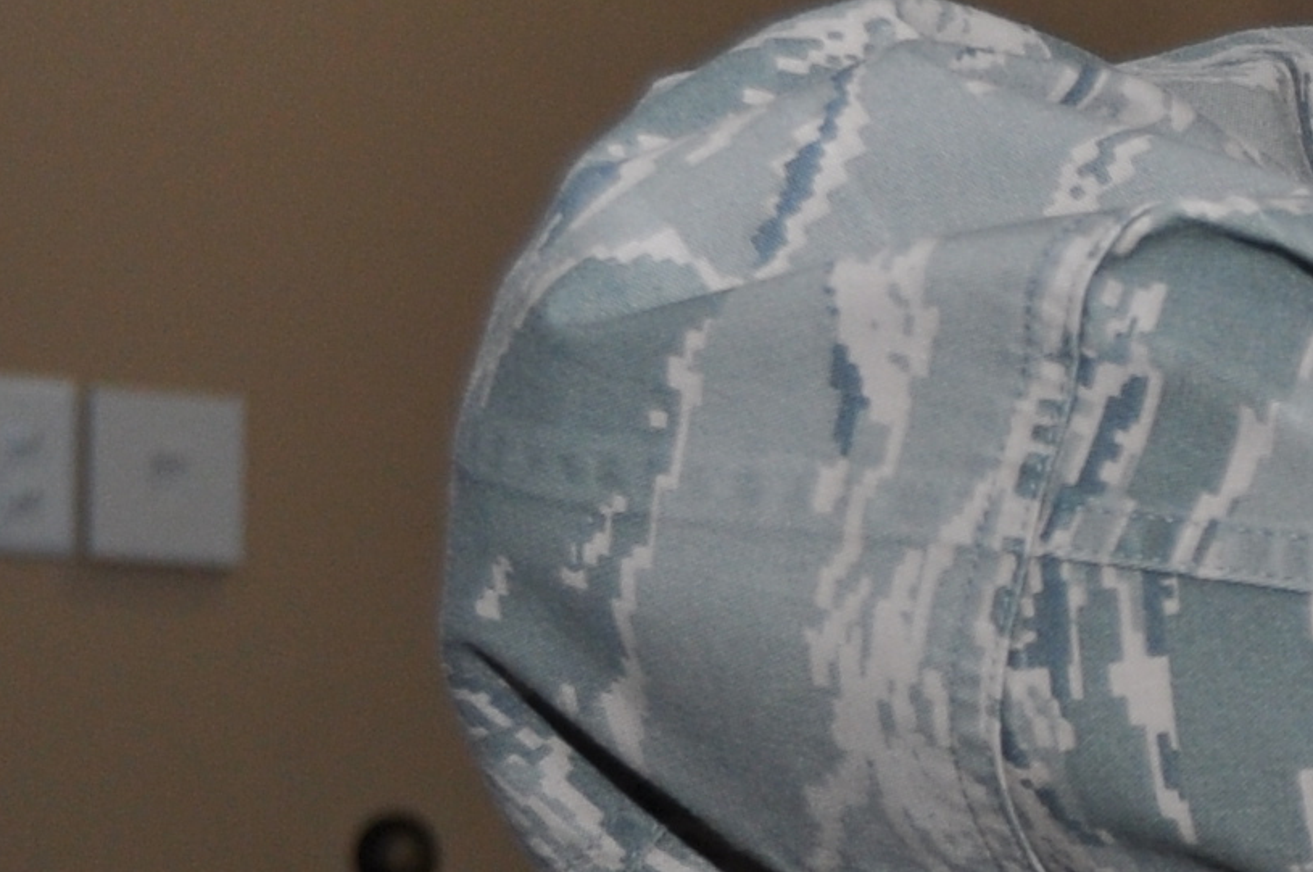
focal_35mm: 221
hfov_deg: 8.7
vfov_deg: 6.2
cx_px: 2869
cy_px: 1143
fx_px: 8049
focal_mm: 28
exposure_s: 1/125
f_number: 4
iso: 250
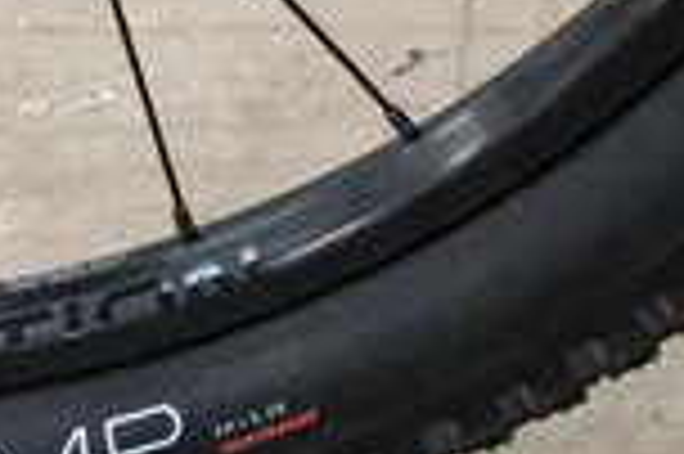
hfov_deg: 13.8
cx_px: 486
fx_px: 2809
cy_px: -872
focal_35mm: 148
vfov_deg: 8.0
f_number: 1.73
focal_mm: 4.38
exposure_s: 1/24
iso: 176
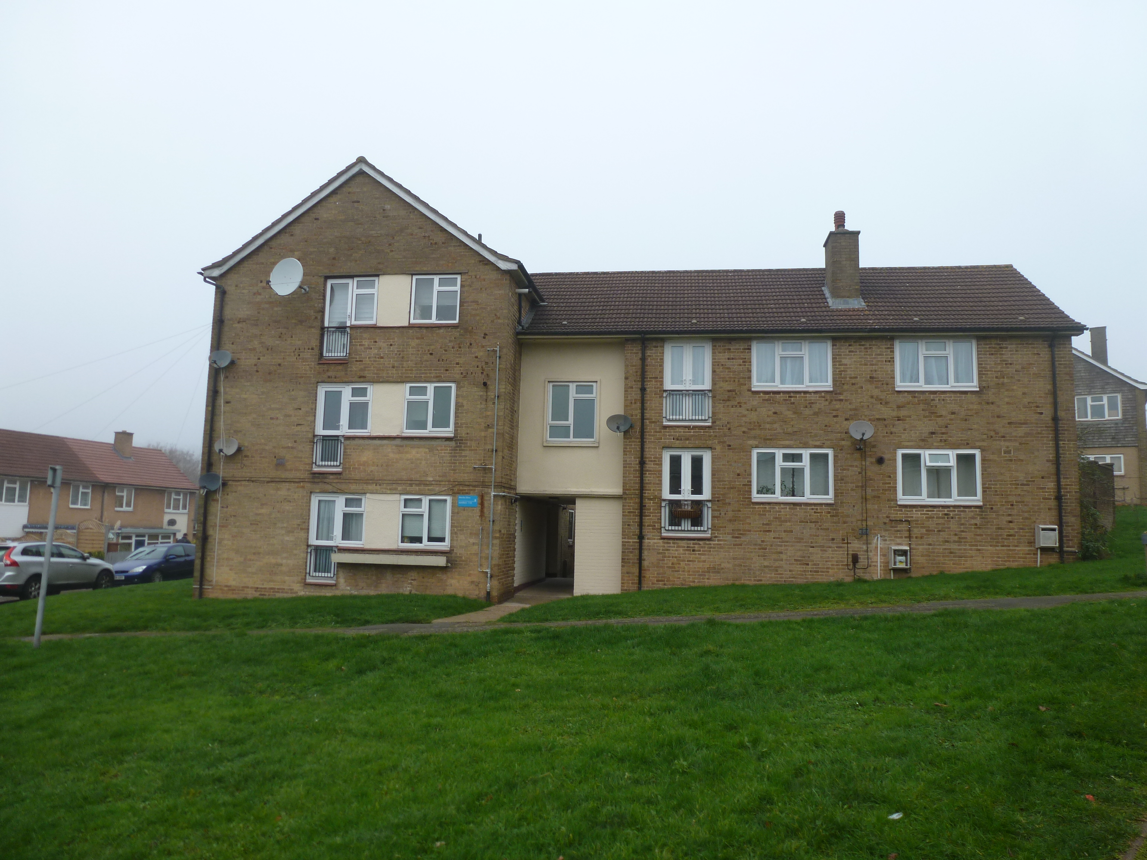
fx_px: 795
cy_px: 430
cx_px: 574
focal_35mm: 24
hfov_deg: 71.6
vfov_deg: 56.8
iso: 100
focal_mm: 4.3
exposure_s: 1/100
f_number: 3.3
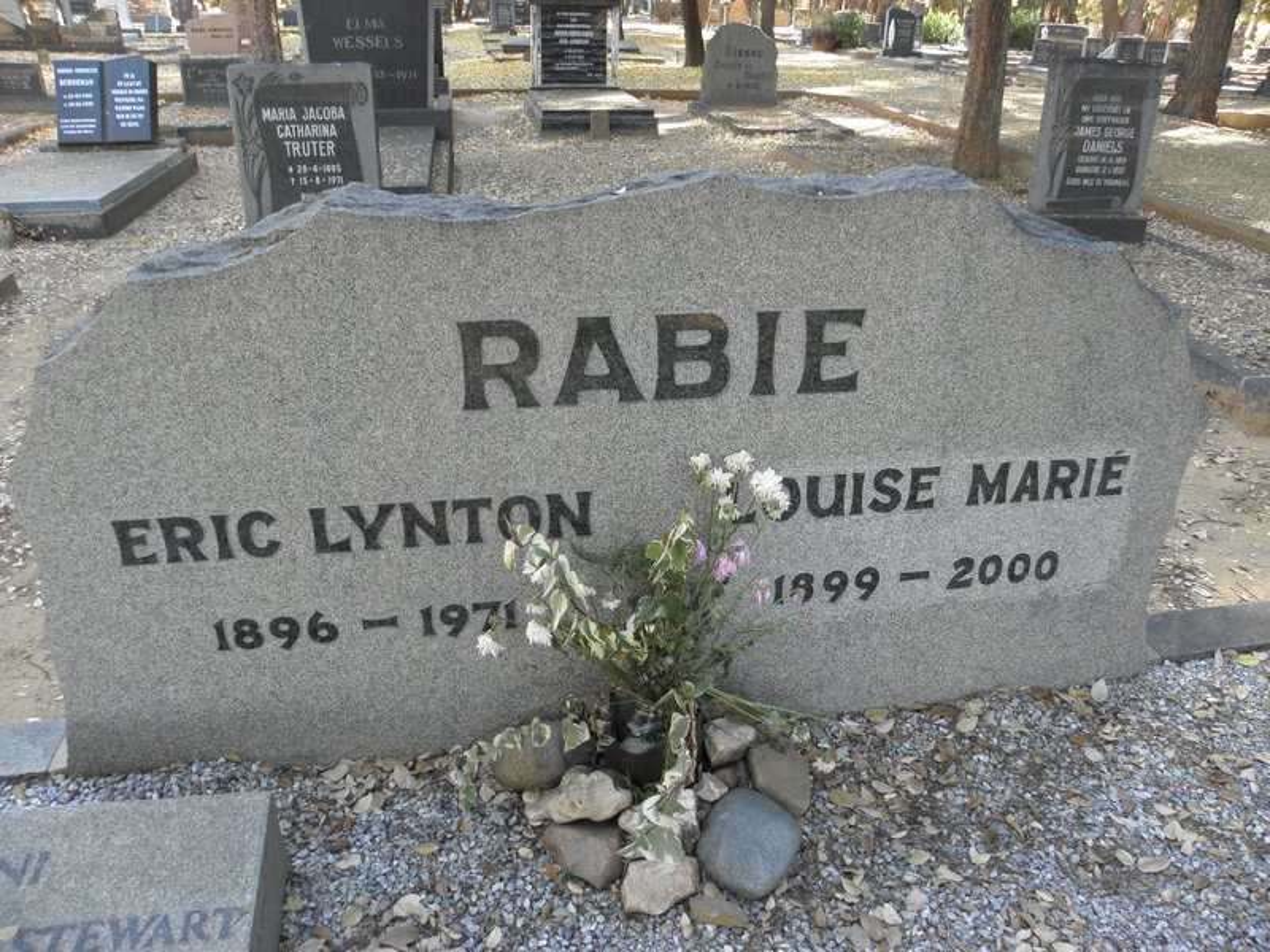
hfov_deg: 67.3
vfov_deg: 53.1
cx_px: 635
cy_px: 476
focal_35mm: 26
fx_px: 954
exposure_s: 1/30
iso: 64
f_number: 2.8
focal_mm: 4.6
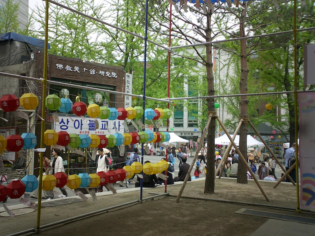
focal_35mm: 39
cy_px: 119
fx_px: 355
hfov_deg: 47.8
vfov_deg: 36.8
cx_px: 153
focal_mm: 5.6
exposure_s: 1/500
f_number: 3.5
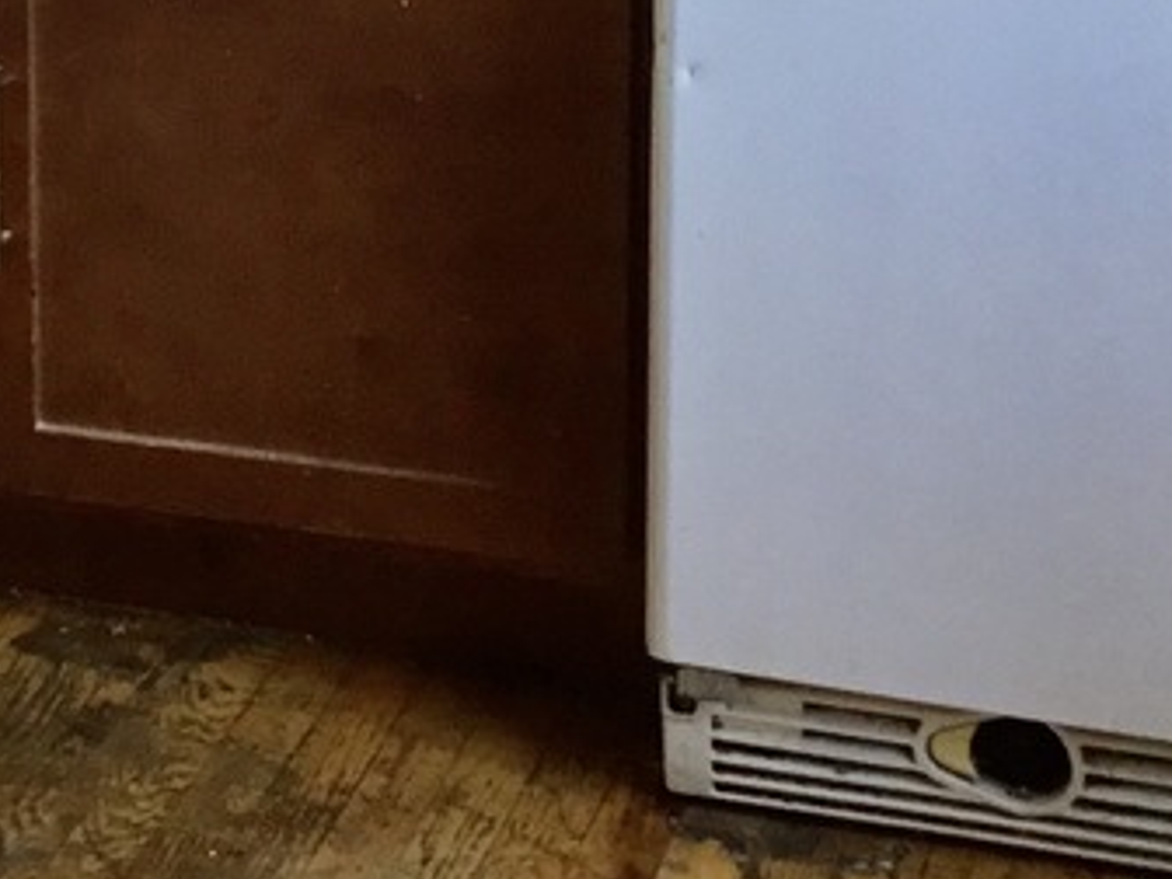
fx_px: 4503
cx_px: -303
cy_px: -300
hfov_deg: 14.3
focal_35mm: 133
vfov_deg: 10.9
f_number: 2.4
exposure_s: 1/30
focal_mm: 3.3
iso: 80
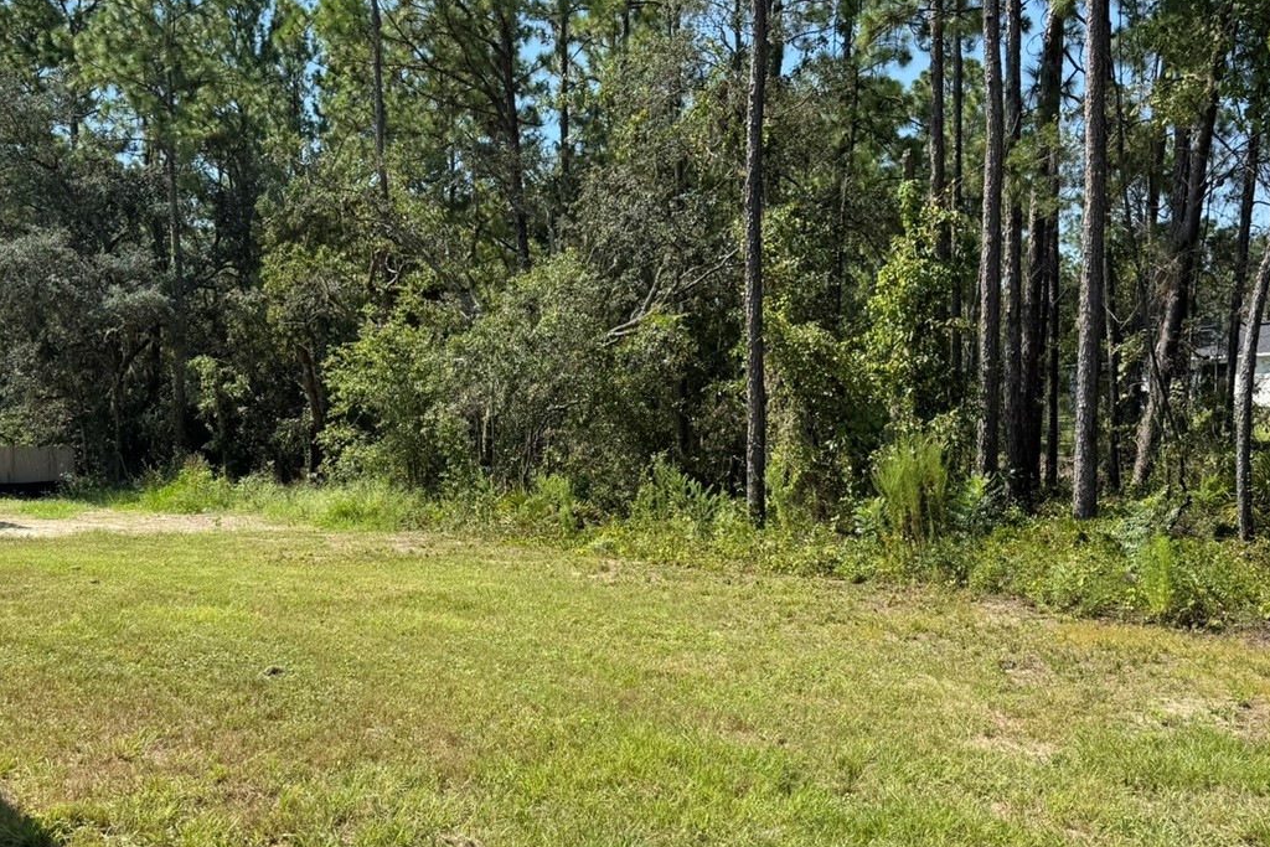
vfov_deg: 34.2
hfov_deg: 49.2
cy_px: 471
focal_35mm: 39
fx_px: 1376
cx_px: 495
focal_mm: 6.76
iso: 80
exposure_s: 1/2415
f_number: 1.78
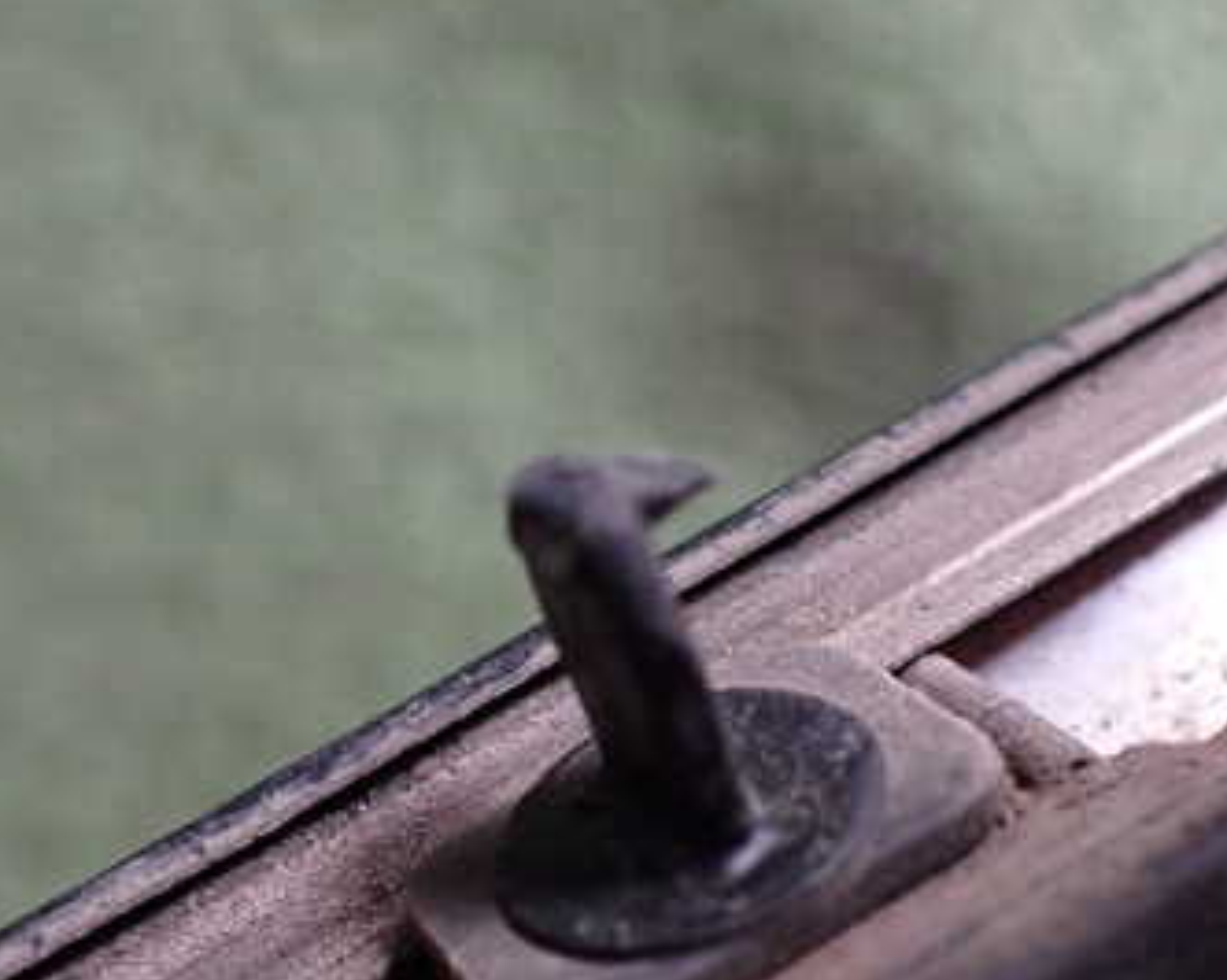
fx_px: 1923
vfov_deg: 28.3
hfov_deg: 35.4
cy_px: 695
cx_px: 599
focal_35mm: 53
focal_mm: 5.4
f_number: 2.3
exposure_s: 1/125
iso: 400
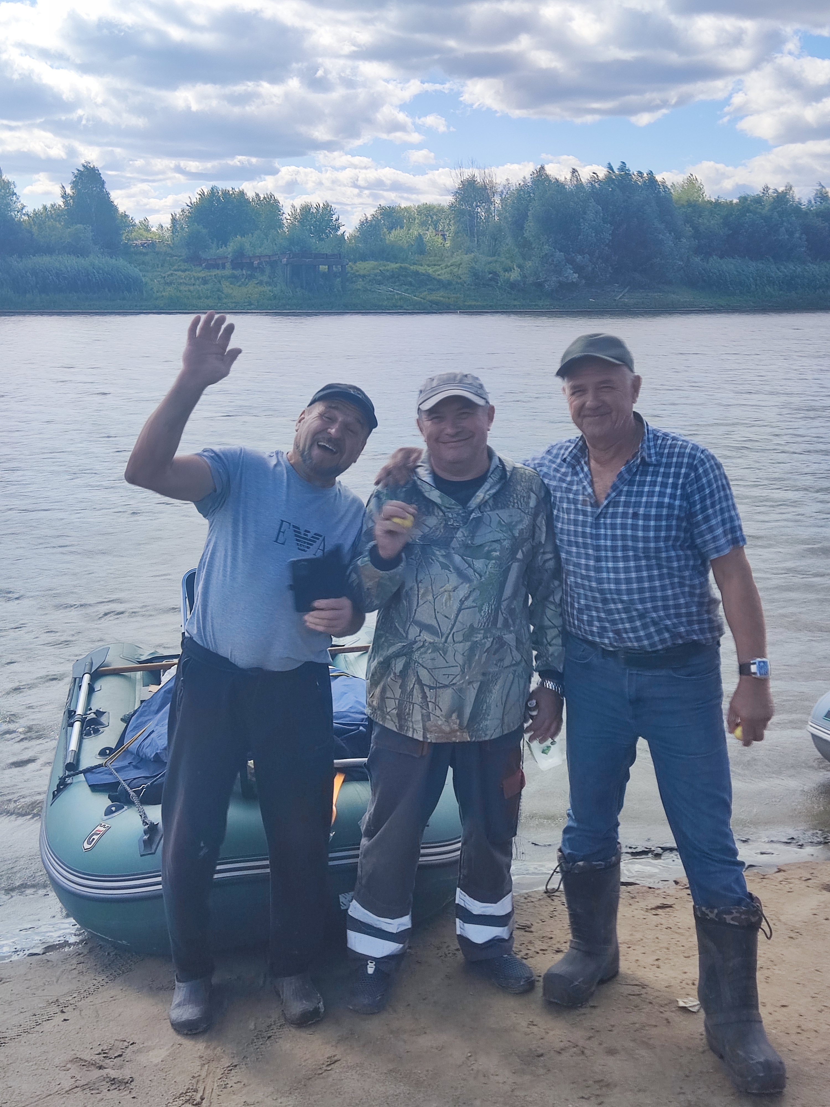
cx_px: 415
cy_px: 554
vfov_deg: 46.8
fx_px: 1279
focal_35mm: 40
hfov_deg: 36.0
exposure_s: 1/1515
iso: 50
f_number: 1.79
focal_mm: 4.71
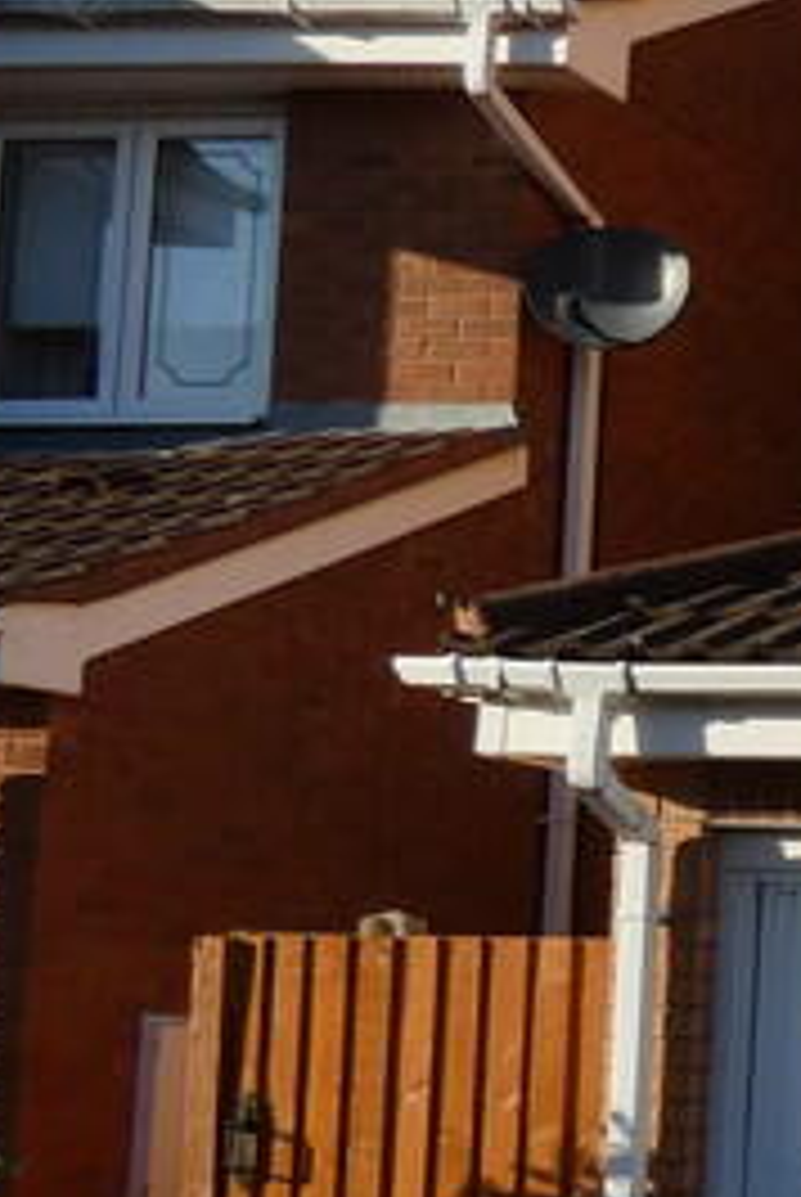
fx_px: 2663
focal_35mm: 80
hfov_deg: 12.6
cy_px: 860
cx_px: 2020
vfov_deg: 25.1
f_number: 4
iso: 80
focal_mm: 3.6
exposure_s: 1/800
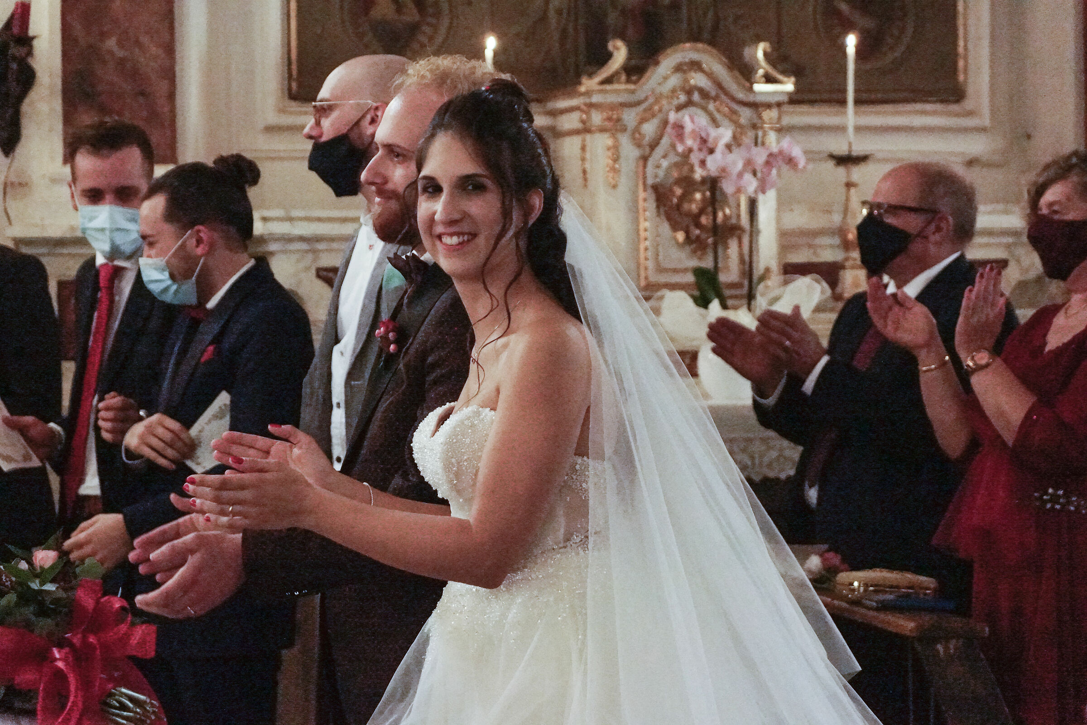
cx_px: 544
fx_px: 3623
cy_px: 362
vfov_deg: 11.4
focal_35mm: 120
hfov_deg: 17.1
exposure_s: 1/125
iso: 5000
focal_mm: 80
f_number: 4.5
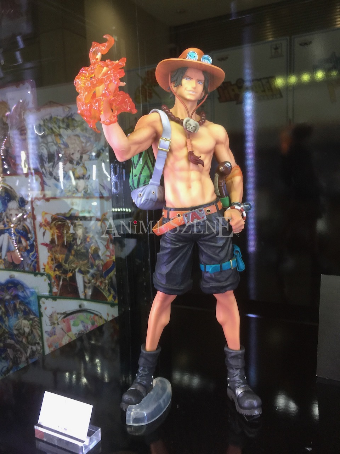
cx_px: 170
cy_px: 227
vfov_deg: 61.7
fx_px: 380
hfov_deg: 48.2
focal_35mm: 29
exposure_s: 1/15
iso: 50
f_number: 2.2
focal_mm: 4.15
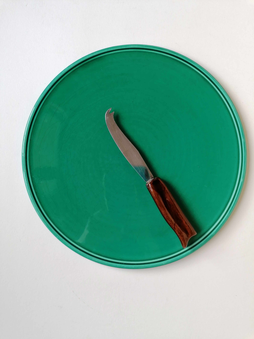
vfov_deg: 65.3
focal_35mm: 27
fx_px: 264
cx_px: 127
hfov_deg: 51.4
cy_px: 170
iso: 64
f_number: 1.8
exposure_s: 1/50
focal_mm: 4.75
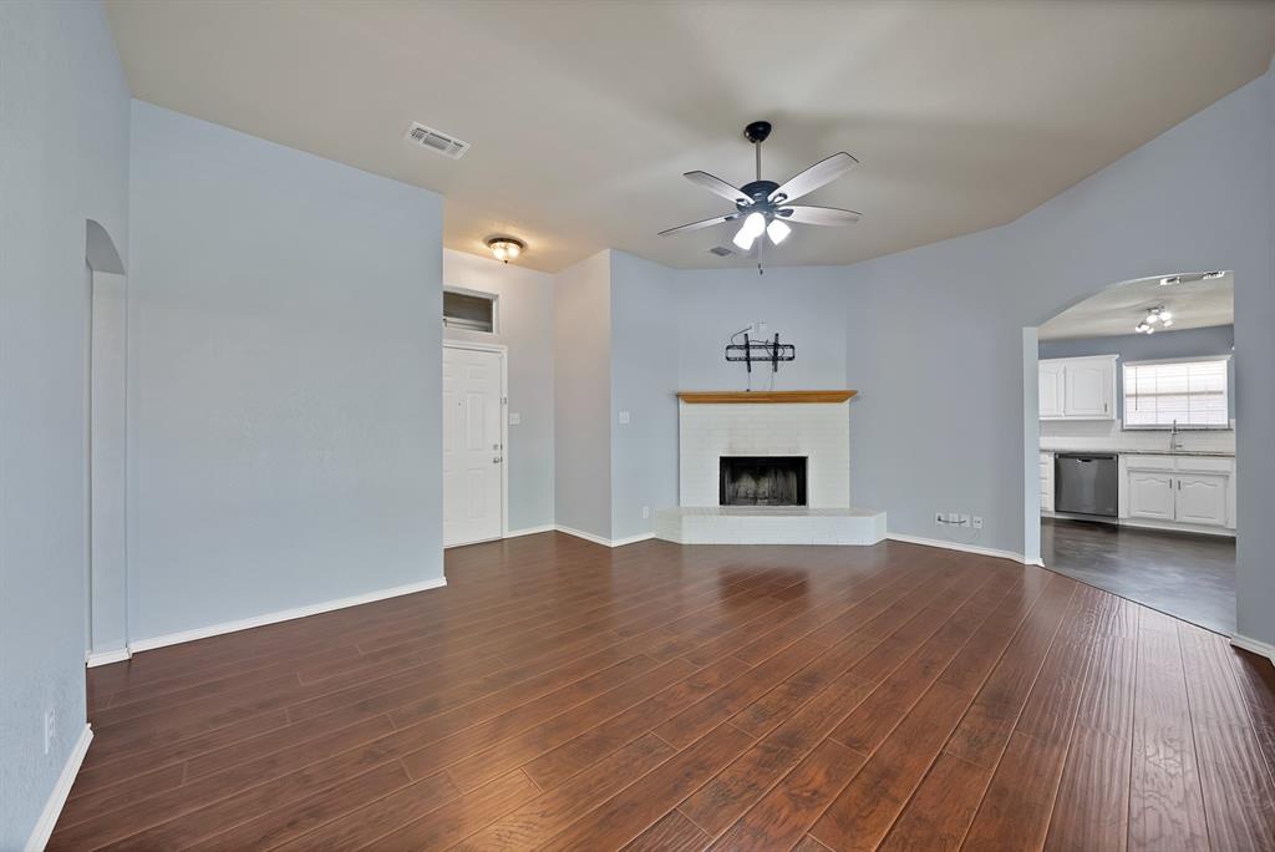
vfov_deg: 90.1
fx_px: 425
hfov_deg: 112.6
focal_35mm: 12
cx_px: 638
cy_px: 426
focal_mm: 12
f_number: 9
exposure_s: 1/3
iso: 640
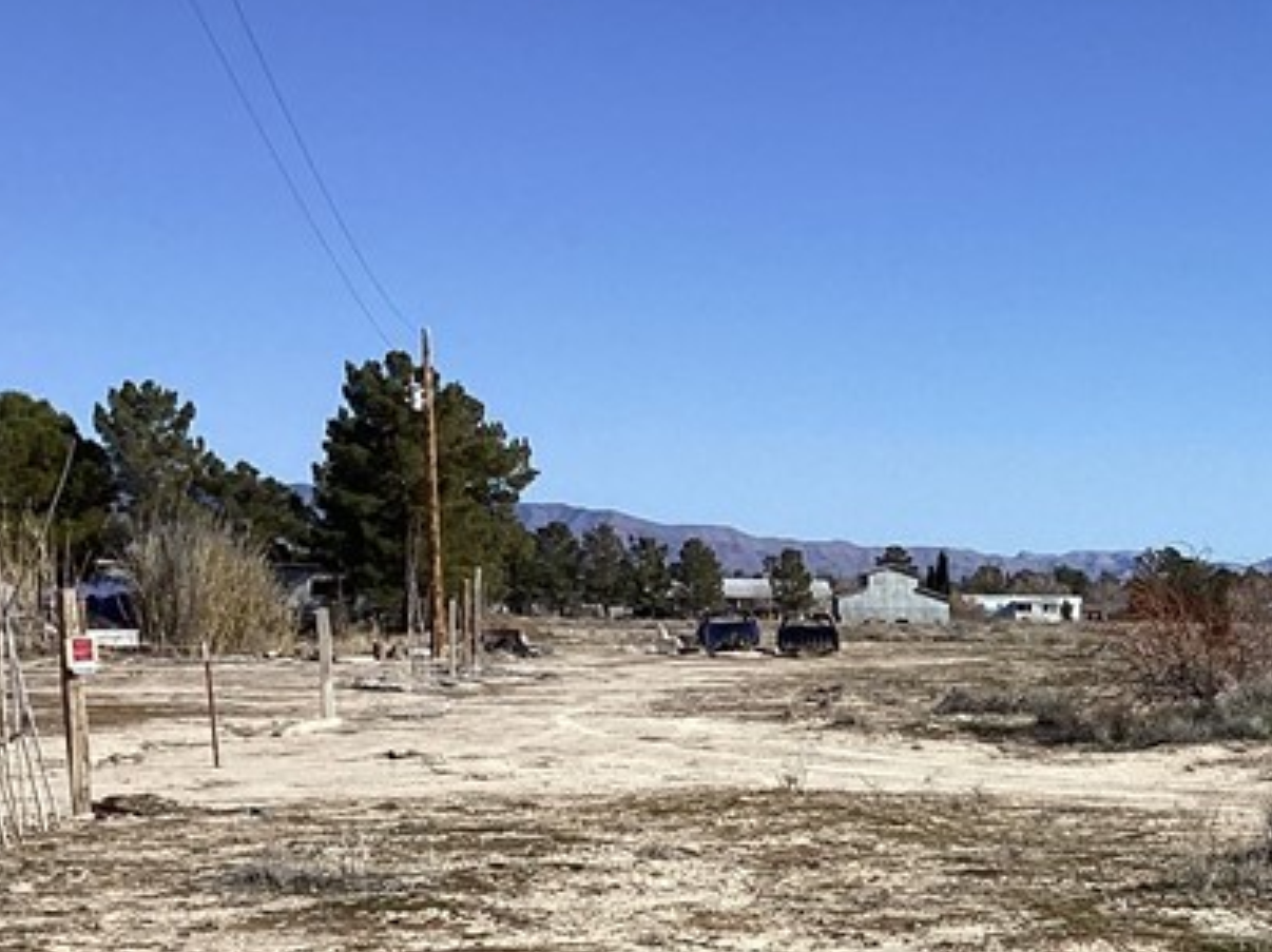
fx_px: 2901
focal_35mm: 79
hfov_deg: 23.5
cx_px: 1338
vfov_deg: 17.9
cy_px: 1060
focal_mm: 3.3
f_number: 2.4
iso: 25
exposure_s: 1/2092
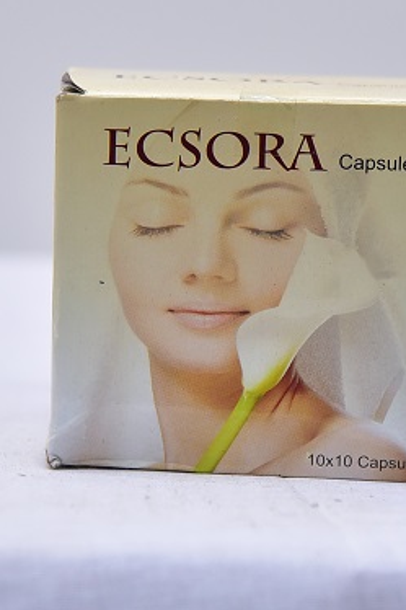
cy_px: 292
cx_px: 253
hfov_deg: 11.3
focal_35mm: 121
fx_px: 2049
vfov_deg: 16.9
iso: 1250
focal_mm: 86
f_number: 4
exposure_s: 1/160
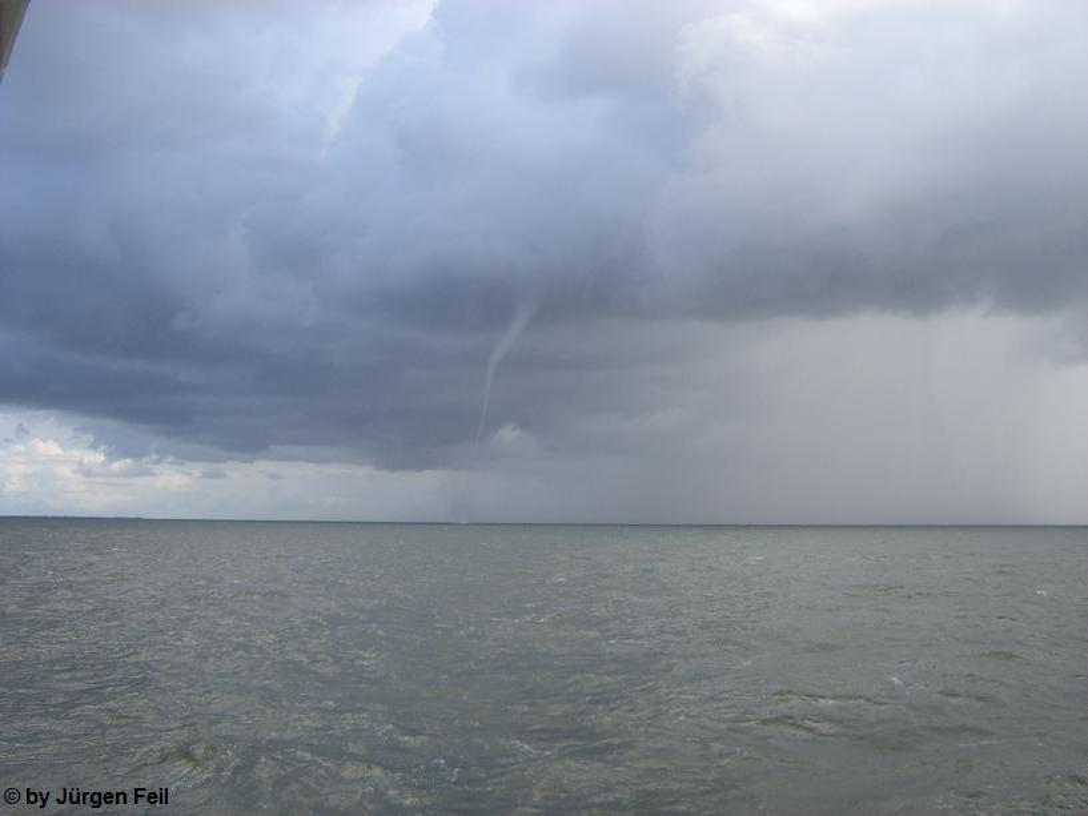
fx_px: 1195
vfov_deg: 37.7
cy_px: 408
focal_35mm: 38
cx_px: 544
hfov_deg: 49.0
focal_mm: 6.2
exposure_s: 1/320
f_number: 4.3
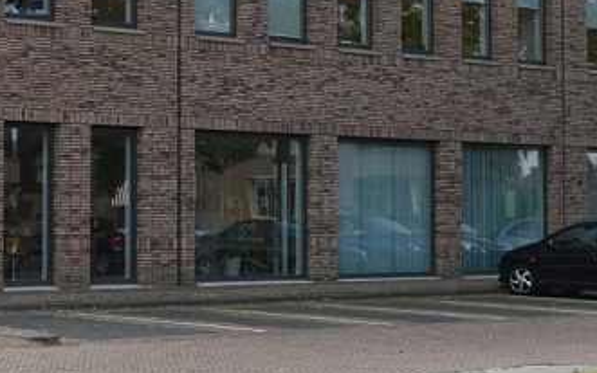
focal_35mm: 109
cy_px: 108
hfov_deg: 18.7
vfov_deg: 12.0
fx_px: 1774
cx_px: 32
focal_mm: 28
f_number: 8
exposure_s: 1/200
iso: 100
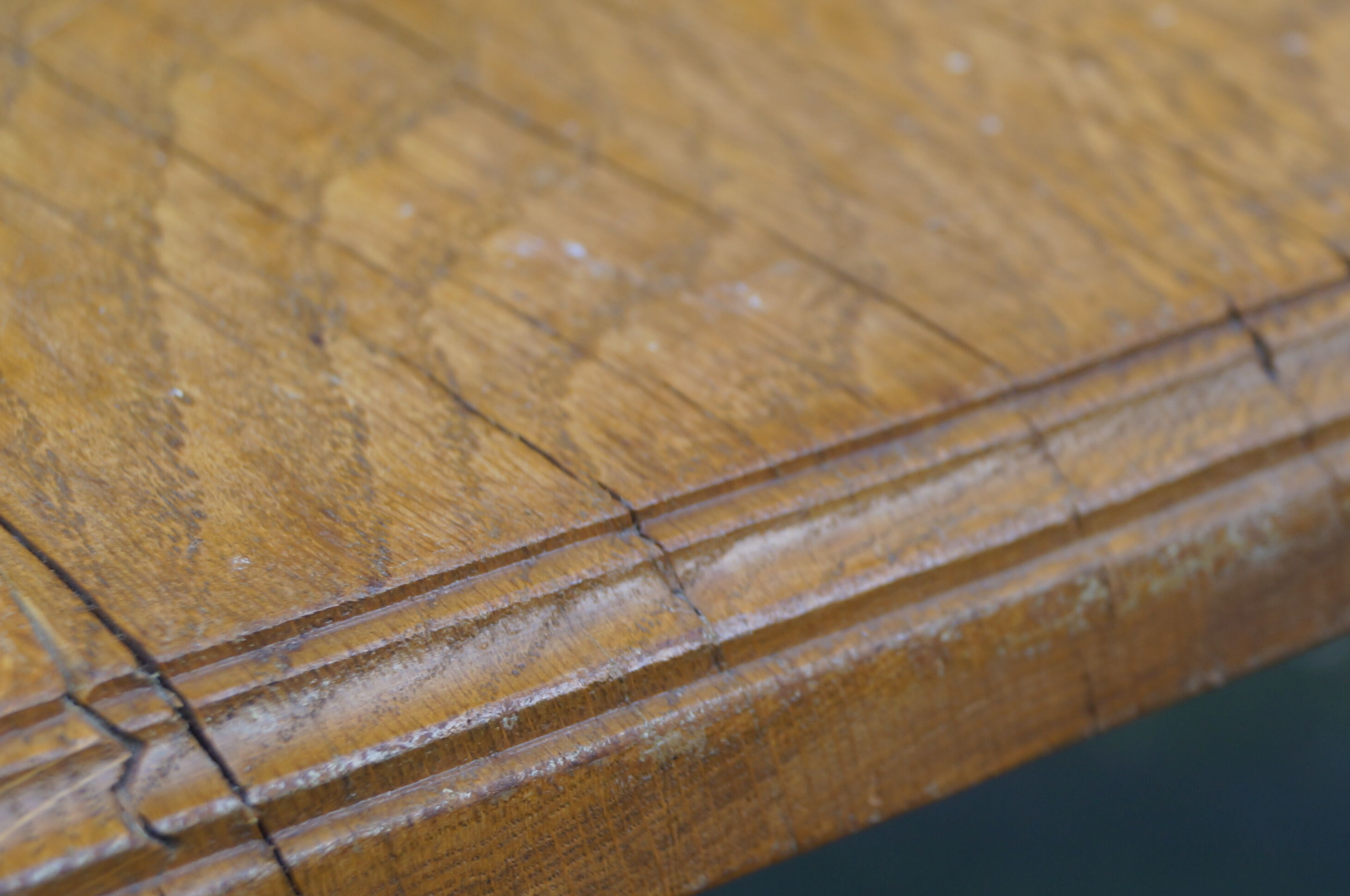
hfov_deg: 23.2
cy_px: 569
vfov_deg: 15.7
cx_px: 984
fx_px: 3259
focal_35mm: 87
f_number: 5
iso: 160
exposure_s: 1/60
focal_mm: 35
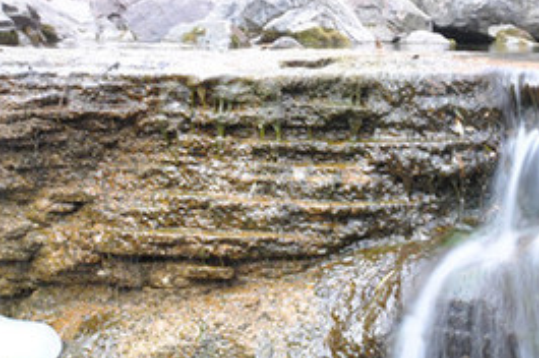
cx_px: 608
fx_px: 1017
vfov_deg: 19.2
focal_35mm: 68
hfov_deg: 27.0
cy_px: 387
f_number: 18
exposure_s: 1/2
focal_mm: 20
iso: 200
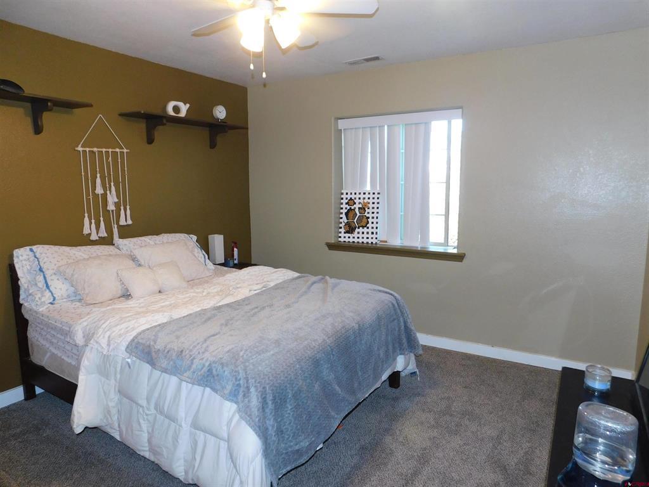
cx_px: 324
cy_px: 244
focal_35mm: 23
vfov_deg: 58.9
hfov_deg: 73.9
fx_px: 431
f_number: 3
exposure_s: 1/30
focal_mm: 4
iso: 200
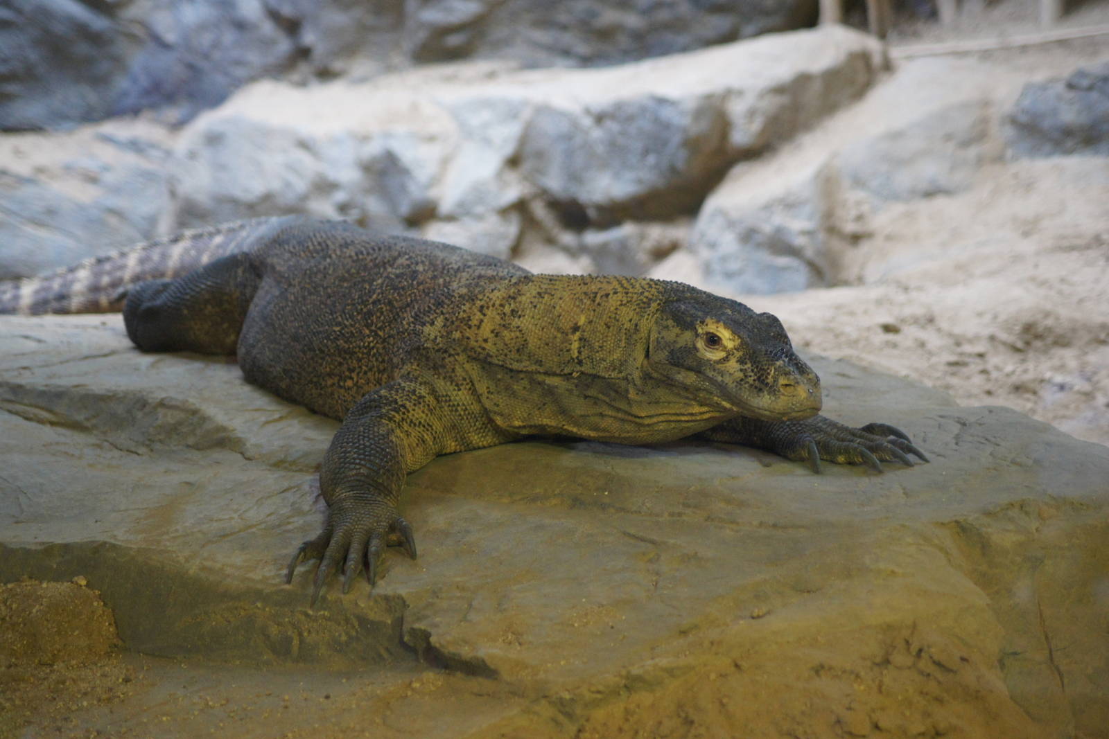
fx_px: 4621
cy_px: 370
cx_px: 554
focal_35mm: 150
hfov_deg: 13.7
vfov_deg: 9.2
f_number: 4
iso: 1600
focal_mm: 100
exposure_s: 1/60
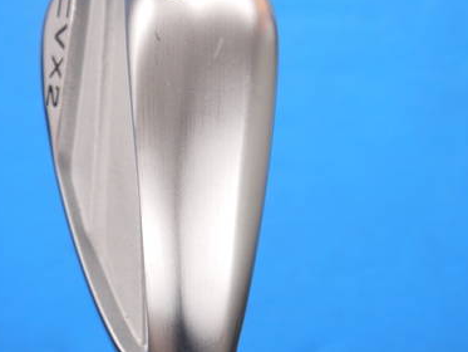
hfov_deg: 13.7
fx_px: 1947
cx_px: 205
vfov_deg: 10.3
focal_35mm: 144
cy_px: 166
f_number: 5.6
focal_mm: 42
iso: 640
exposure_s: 1/80
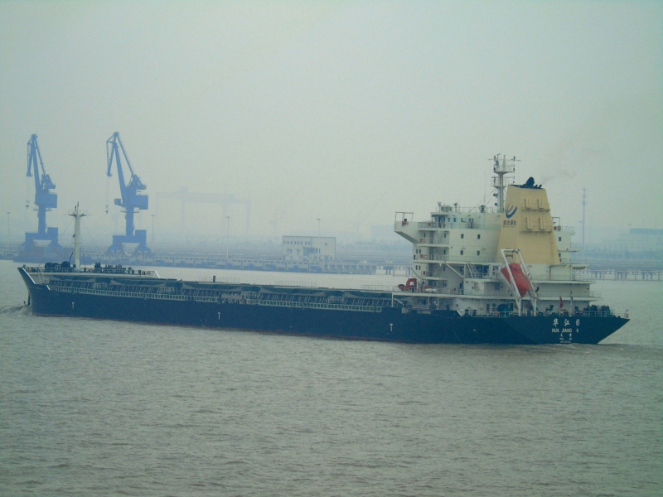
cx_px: 332
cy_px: 248
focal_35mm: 186
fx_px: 3562
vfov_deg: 8.0
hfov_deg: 10.6
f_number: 5
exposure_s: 1/400
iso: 80
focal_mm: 33
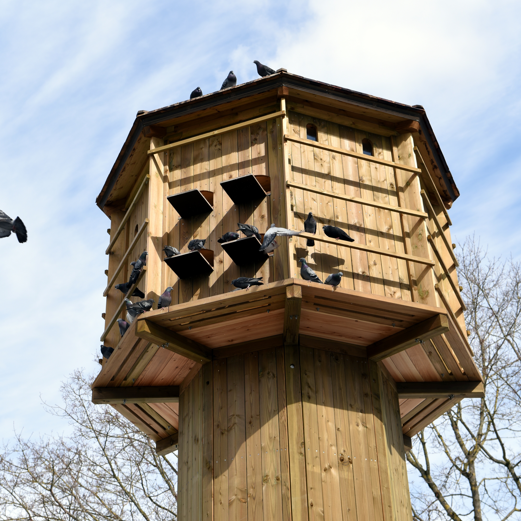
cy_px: 260
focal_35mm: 64
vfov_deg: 26.9
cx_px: 223
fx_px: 1090
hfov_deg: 26.9
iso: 100
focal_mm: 50
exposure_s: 1/500
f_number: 5.6
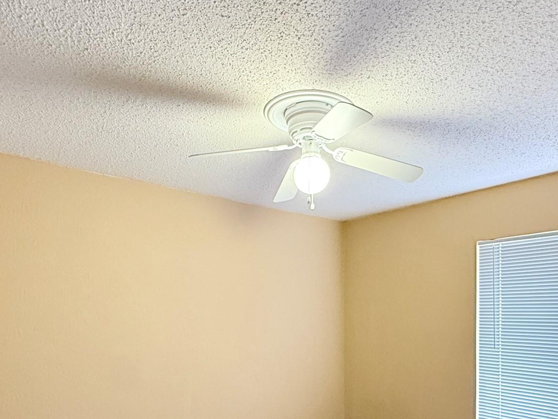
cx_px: 288
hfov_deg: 67.3
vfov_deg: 50.9
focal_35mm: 26
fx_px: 419
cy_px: 312
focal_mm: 2.22
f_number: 2.2
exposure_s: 1/60
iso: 500
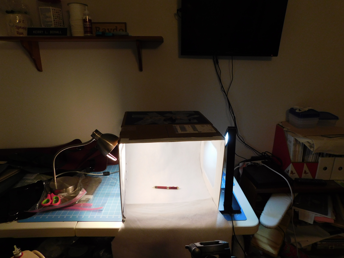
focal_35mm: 23
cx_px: 172
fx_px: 229
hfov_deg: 73.9
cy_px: 129
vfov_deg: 58.9
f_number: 3
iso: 220
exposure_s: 1/30
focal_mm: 4
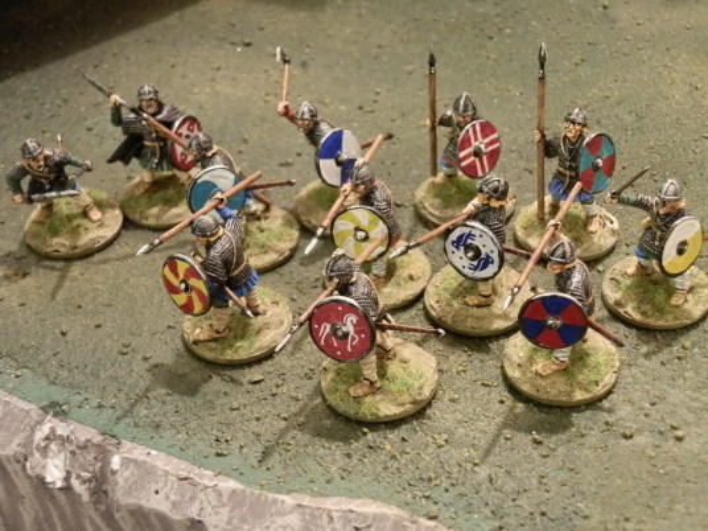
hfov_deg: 31.7
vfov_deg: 24.0
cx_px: 354
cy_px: 266
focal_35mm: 61
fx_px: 1248
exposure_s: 1/8
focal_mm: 10.99
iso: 400
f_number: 3.7
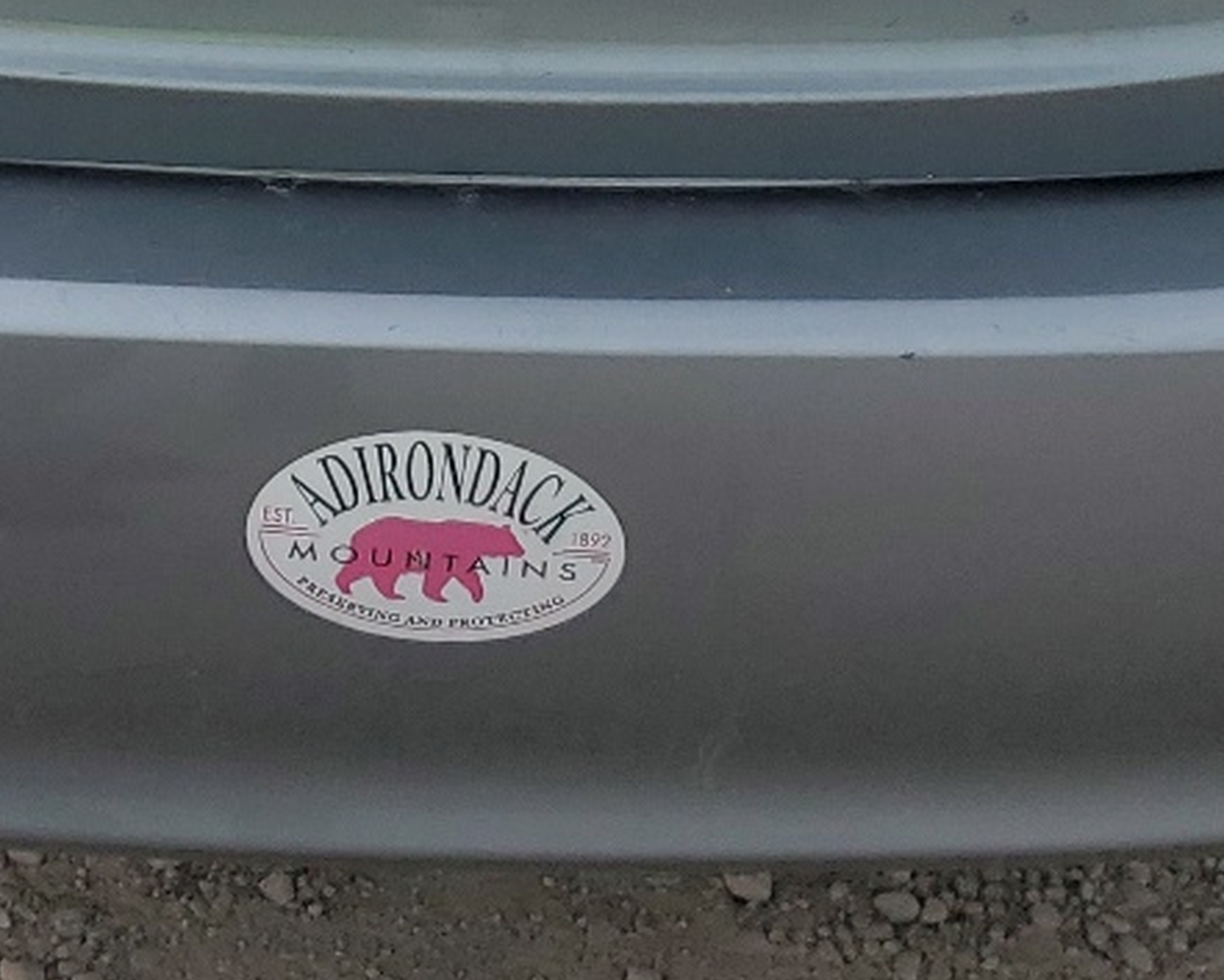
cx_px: 314
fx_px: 3333
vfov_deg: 15.8
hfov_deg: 20.6
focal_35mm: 92
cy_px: -341
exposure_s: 1/625
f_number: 1.5
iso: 50
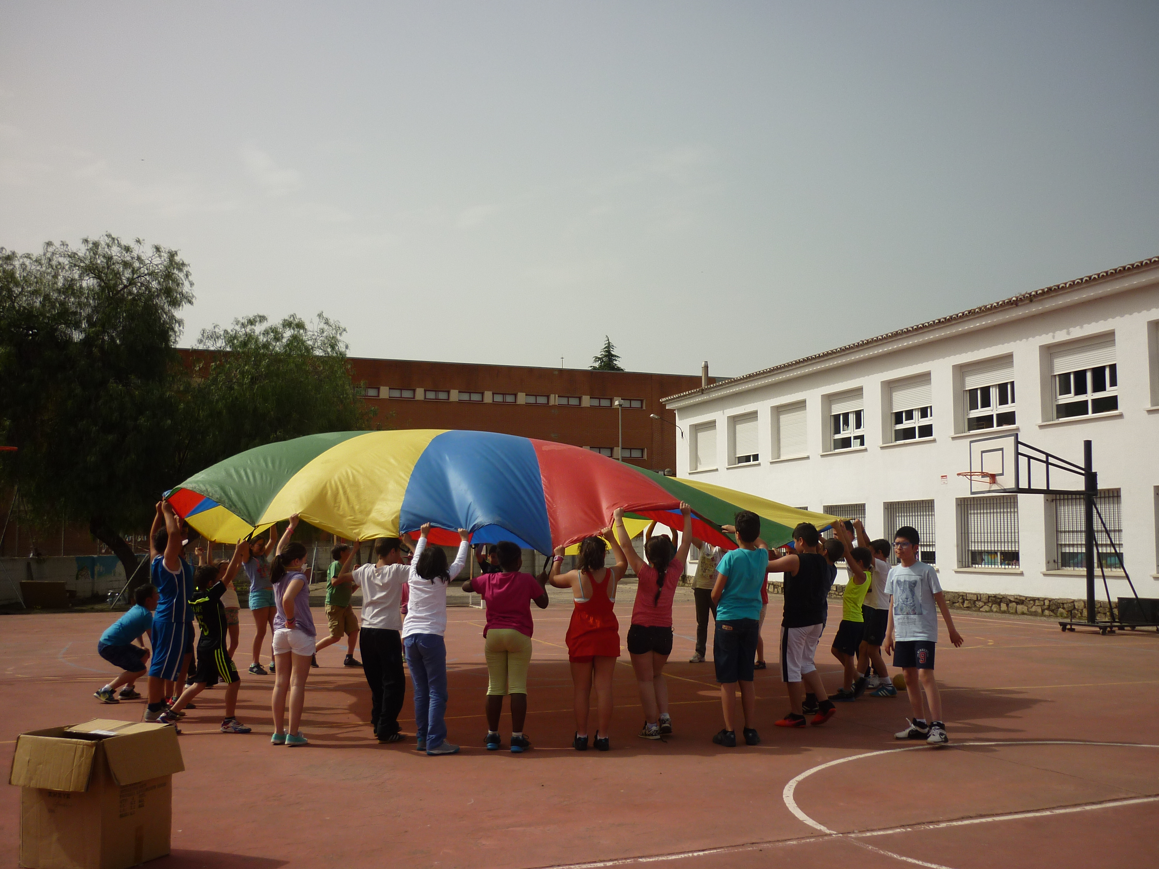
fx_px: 1105
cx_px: 580
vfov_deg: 42.9
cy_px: 434
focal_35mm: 33
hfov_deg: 55.4
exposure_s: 1/320
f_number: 8
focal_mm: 5.5
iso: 80
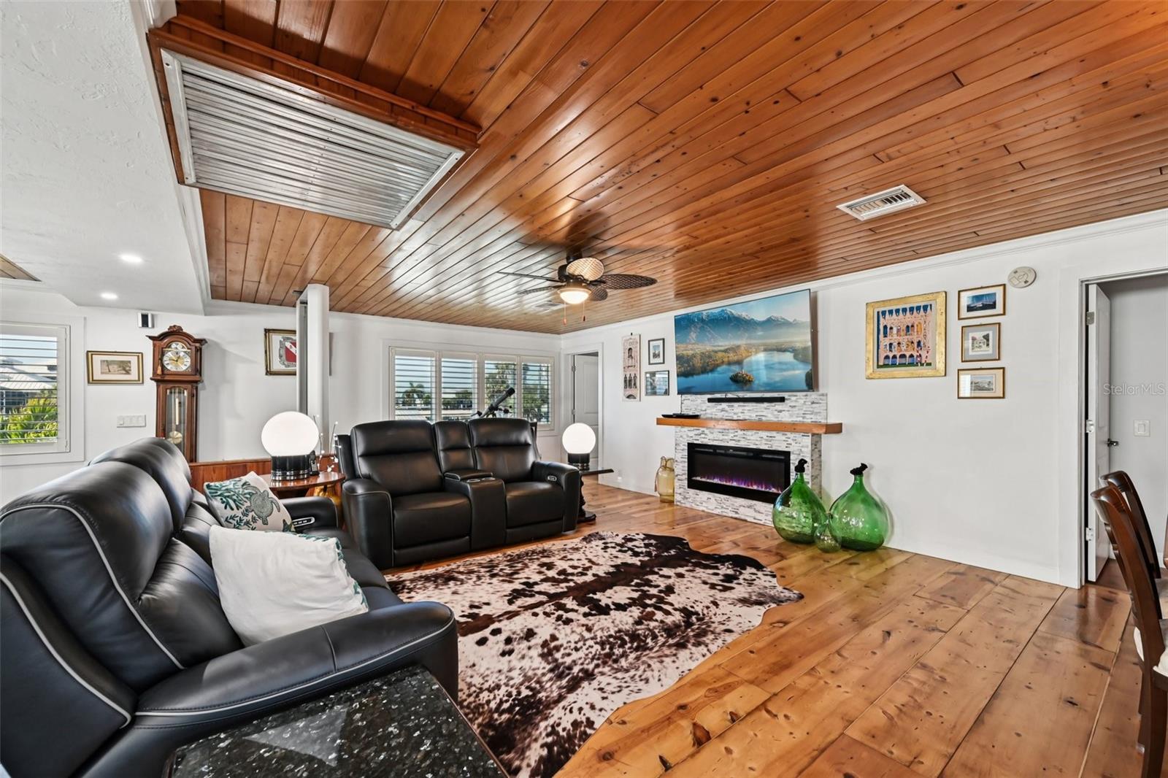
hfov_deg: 104.3
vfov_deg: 81.2
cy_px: 389
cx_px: 584
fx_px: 454
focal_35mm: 14
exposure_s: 1/15
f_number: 8
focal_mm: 14
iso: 400
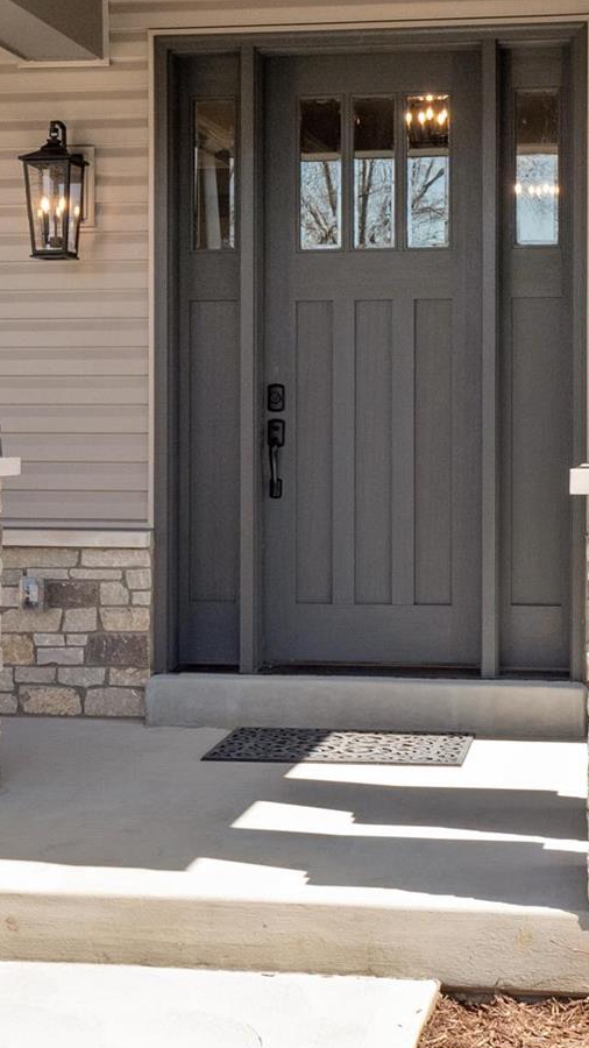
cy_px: 452
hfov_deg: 17.9
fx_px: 1861
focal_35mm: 67
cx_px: 402
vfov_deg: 31.4
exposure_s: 1/250
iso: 400
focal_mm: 18
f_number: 8
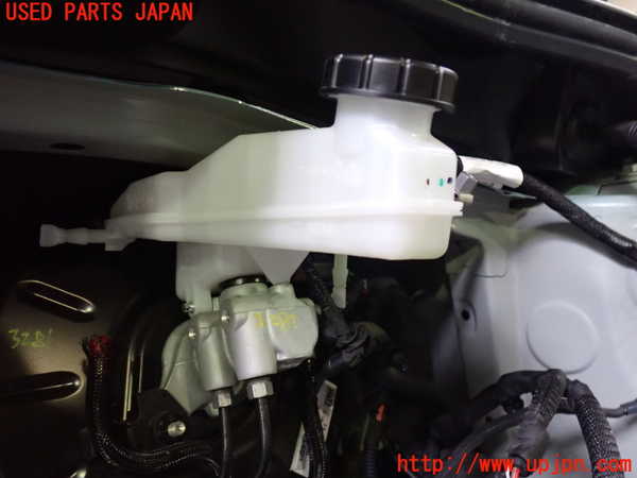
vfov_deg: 46.8
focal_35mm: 30
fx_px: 552
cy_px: 239
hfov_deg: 60.0
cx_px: 318
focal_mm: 5.4
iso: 1250
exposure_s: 1/50
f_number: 2.3
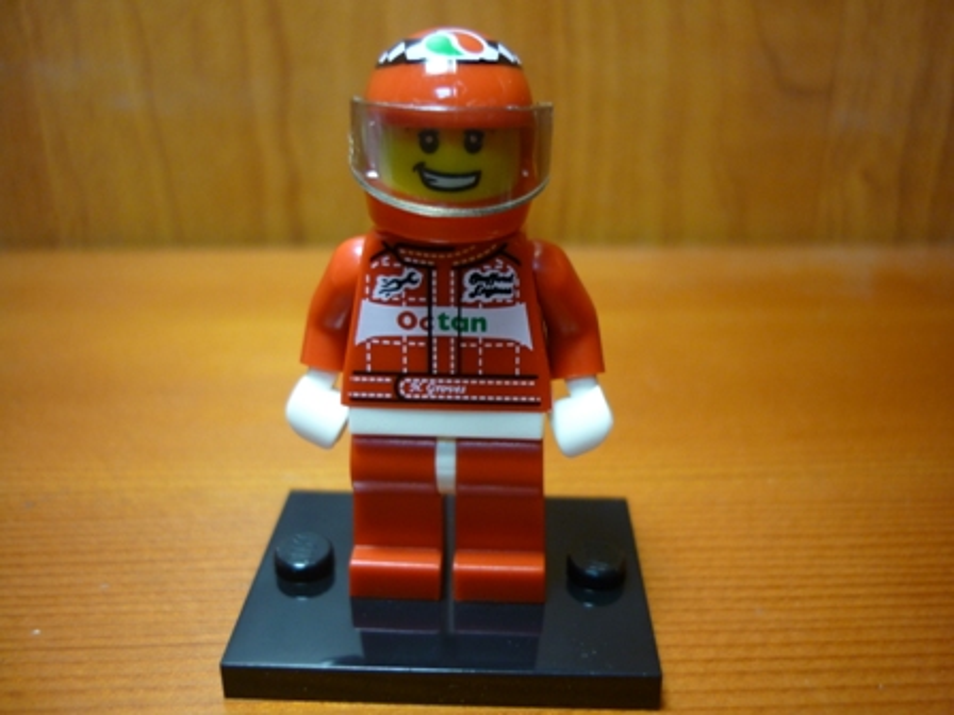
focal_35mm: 33
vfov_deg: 42.9
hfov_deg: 55.4
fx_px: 909
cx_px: 477
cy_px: 358
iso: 160
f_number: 2.8
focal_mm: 5.5
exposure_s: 1/30
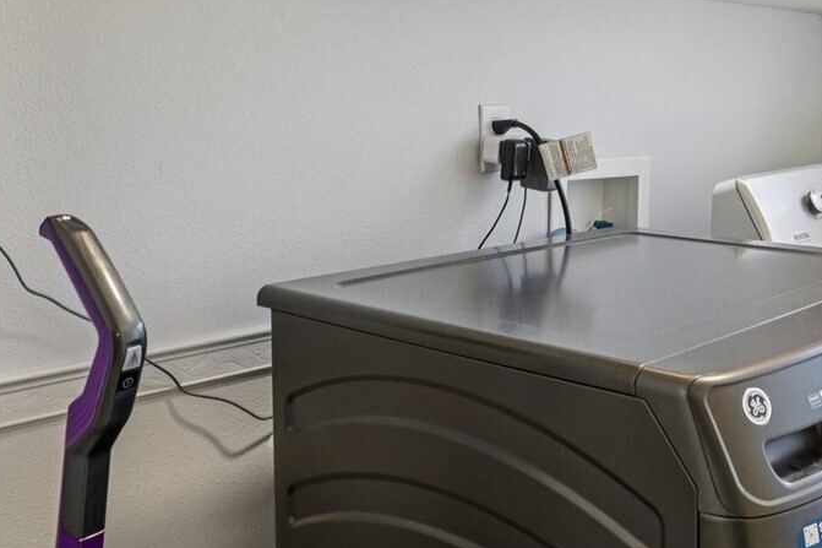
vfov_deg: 30.3
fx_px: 982
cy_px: 99
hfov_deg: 42.7
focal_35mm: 43
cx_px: 694
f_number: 8
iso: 400
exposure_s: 1/8
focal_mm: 17
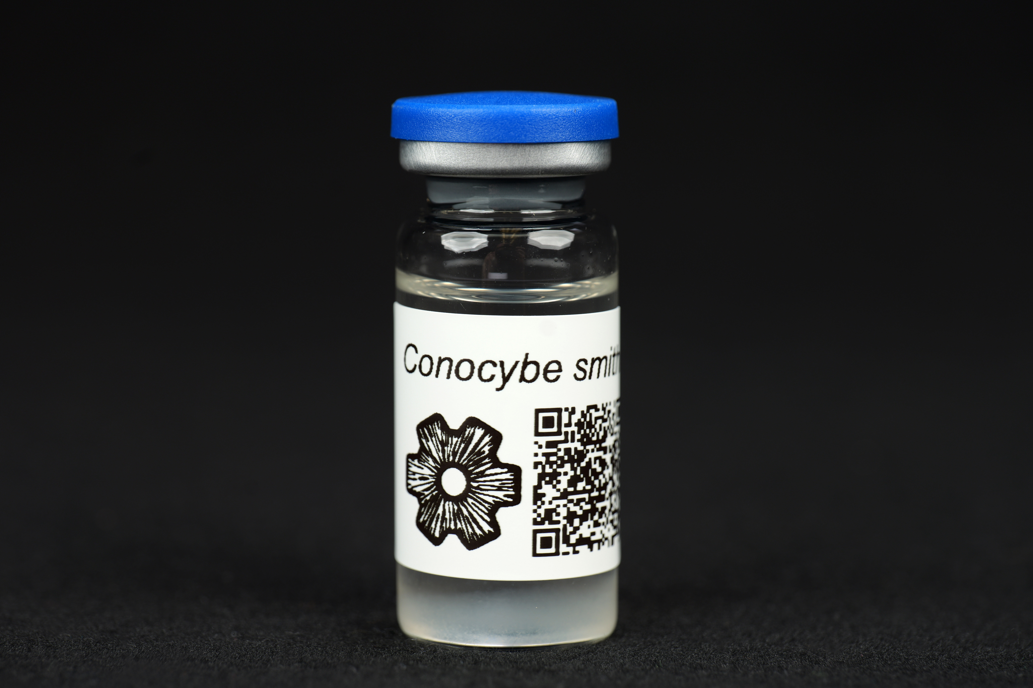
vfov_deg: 13.0
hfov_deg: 19.5
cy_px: 344
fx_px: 3012
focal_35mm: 105
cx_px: 516
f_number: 8
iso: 100
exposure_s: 1/60
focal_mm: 105
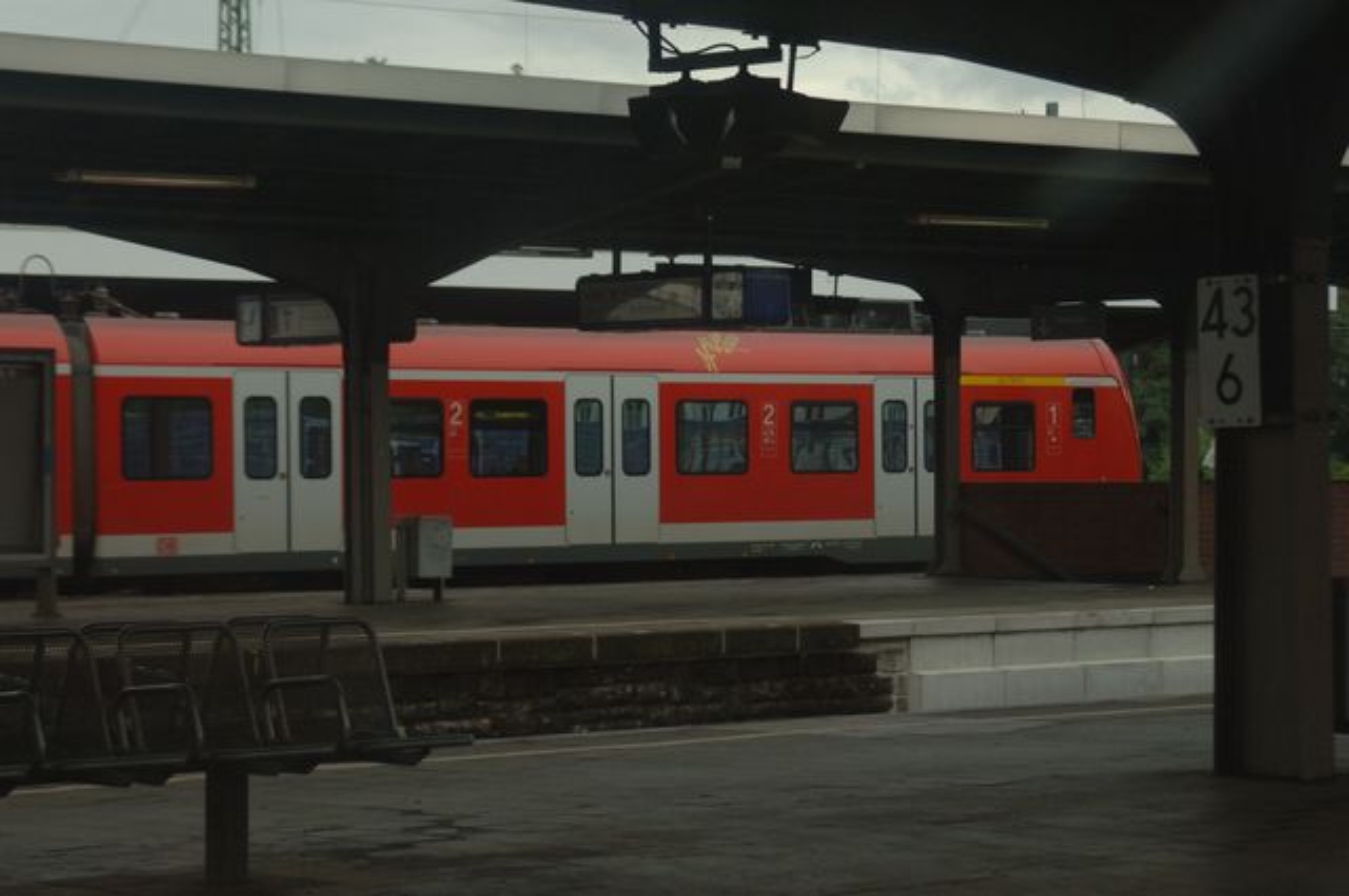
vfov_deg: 13.0
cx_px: 674
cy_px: 448
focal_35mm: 105
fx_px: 3930
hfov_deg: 19.5
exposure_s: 1/250
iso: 400
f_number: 4.8
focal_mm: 70
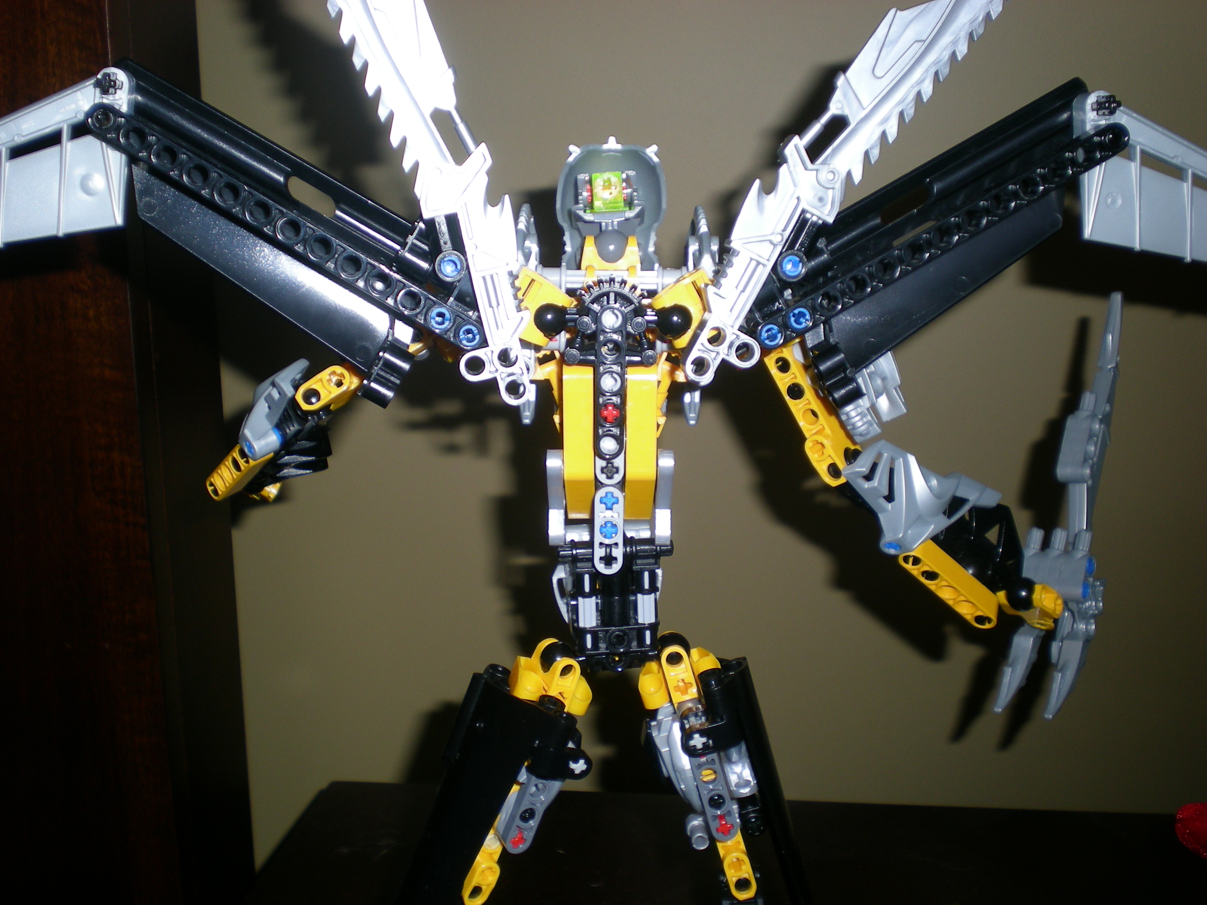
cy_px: 452
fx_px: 1534
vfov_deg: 32.9
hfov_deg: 42.9
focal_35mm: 44
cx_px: 604
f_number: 3.5
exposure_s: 1/60
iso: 50
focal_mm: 7.4
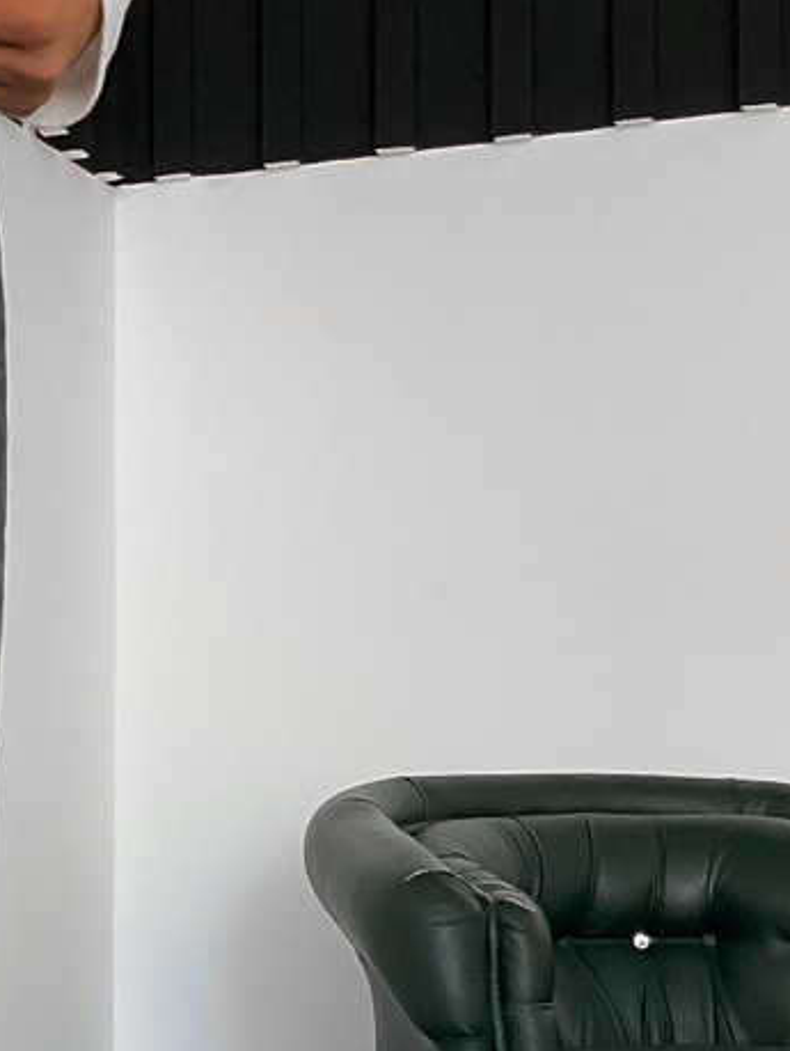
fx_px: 3069
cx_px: -524
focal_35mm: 101
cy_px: 820
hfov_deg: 13.5
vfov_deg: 19.3
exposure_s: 1/90
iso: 64
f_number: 1.8
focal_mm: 3
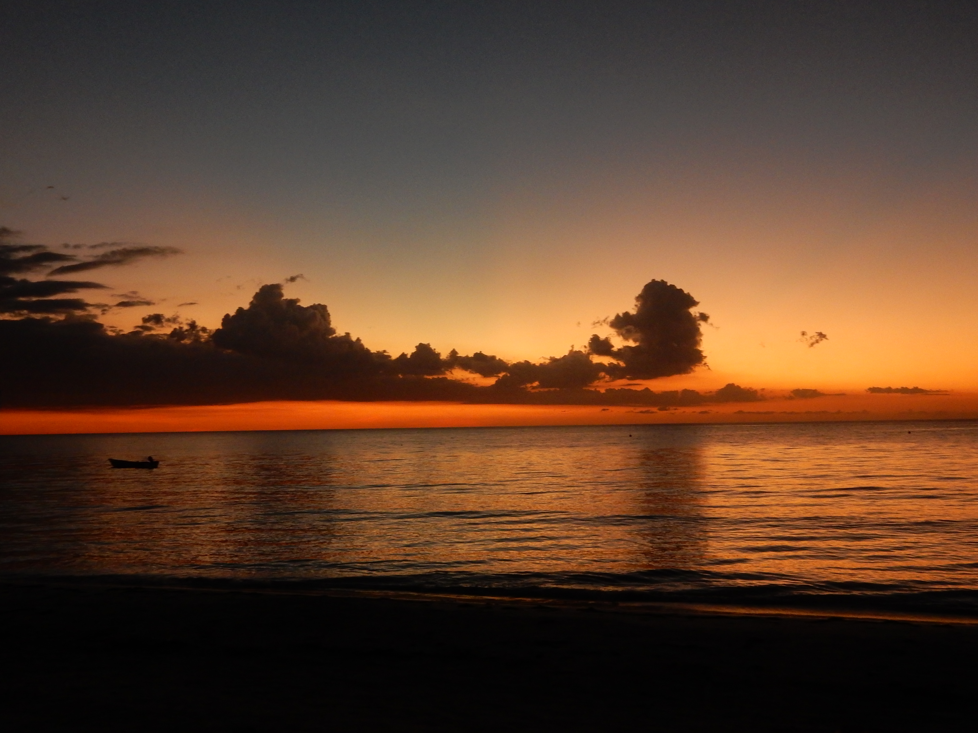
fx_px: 1017
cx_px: 489
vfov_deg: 39.7
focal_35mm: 36
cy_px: 366
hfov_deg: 51.4
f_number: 4
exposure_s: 1/25
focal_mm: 6.4
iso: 400
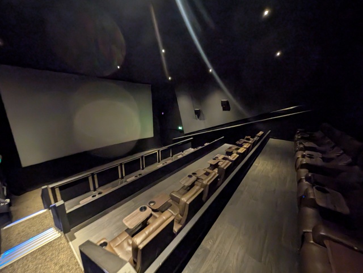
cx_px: 182
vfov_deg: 94.6
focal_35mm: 12
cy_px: 136
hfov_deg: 110.5
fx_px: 126
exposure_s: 1/2.56
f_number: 1.95
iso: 1581
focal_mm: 2.23
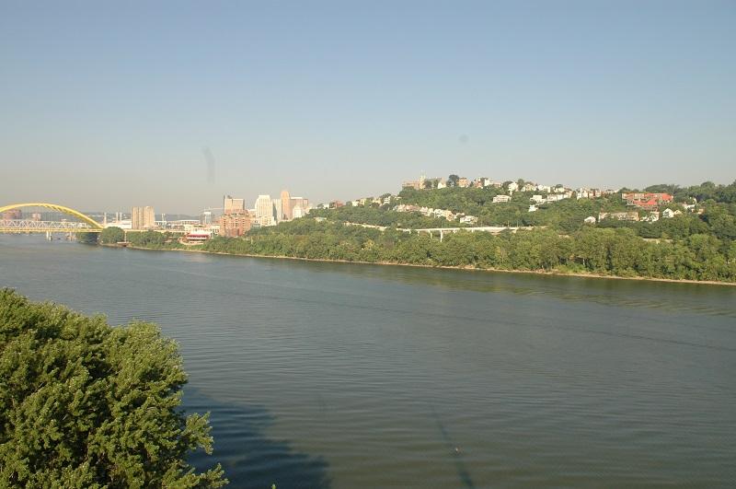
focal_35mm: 26
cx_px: 368
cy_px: 244
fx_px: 521
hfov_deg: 70.5
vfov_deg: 50.3
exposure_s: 1/320
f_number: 7.1
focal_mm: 17
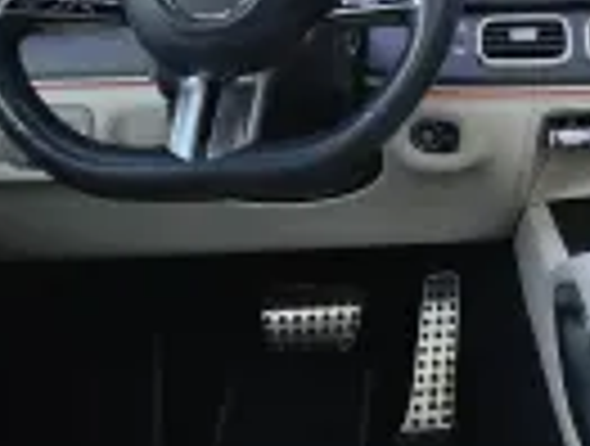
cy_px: -104
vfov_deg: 21.5
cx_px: 622
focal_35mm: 63
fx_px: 1077
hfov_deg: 28.3
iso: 50
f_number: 1.6
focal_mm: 6.55
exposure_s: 1/252
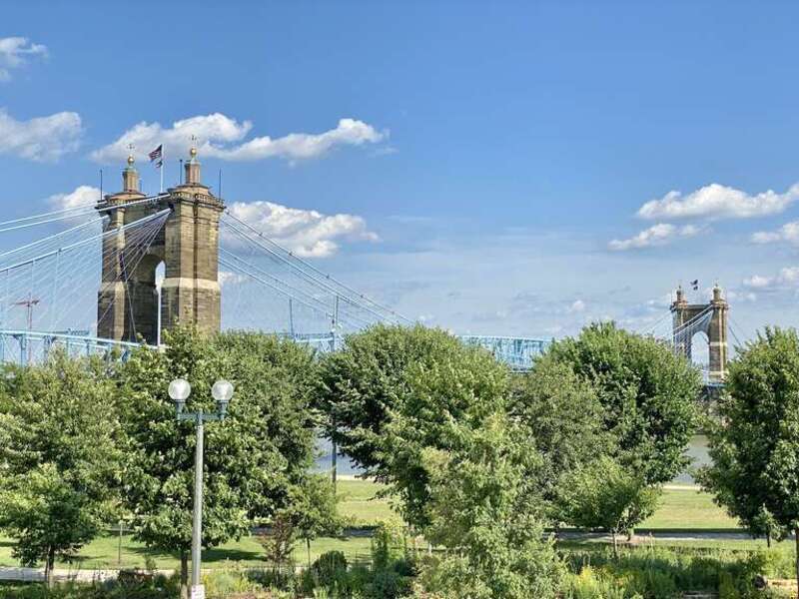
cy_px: 300
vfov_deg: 28.0
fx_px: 1200
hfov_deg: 36.8
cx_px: 400
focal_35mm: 52
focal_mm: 6
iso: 20
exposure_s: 1/1845
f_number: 2
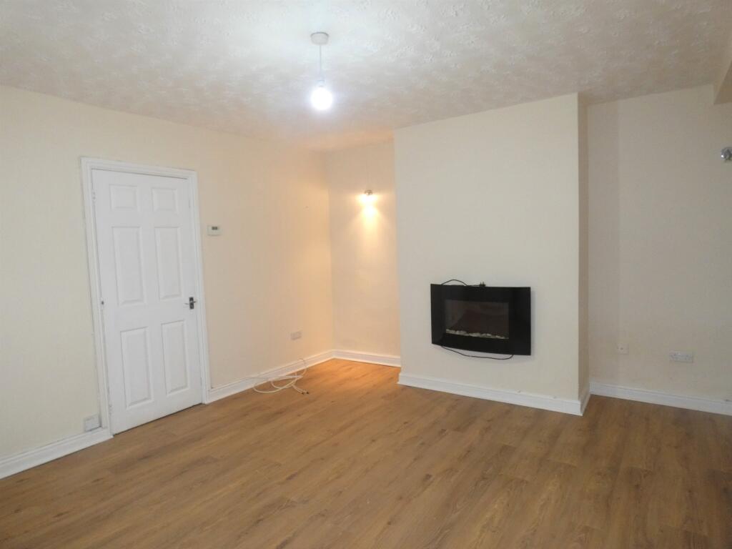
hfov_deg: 81.7
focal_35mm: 20
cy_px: 274
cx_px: 366
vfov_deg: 66.0
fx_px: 423
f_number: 2.8
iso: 500
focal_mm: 3.6
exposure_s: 1/60
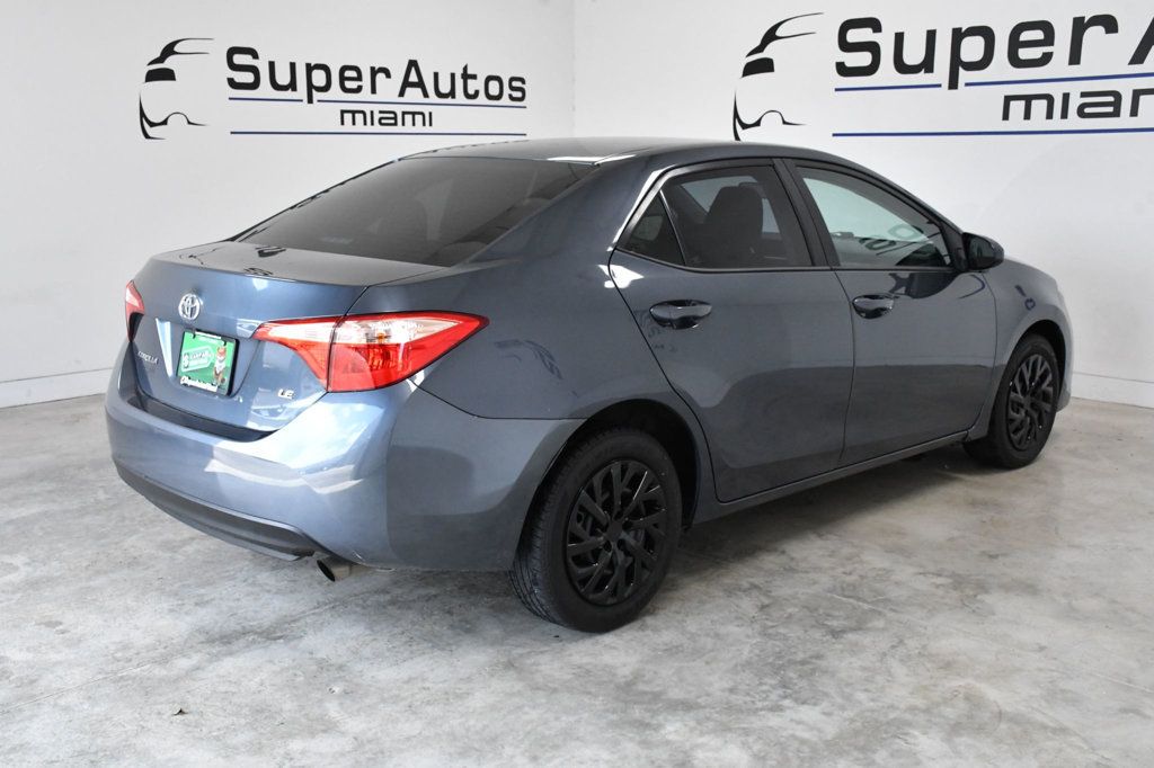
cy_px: 384
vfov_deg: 36.8
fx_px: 1154
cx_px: 577
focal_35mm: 36
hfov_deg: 53.1
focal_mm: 24
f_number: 10
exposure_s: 1/400
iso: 2500
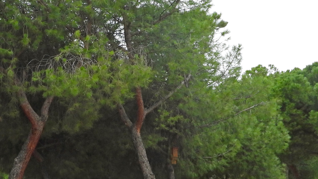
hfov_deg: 29.1
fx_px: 607
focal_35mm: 72
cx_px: 95
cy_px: 127
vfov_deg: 16.7
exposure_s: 1/250
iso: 200
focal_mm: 5.4
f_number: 4
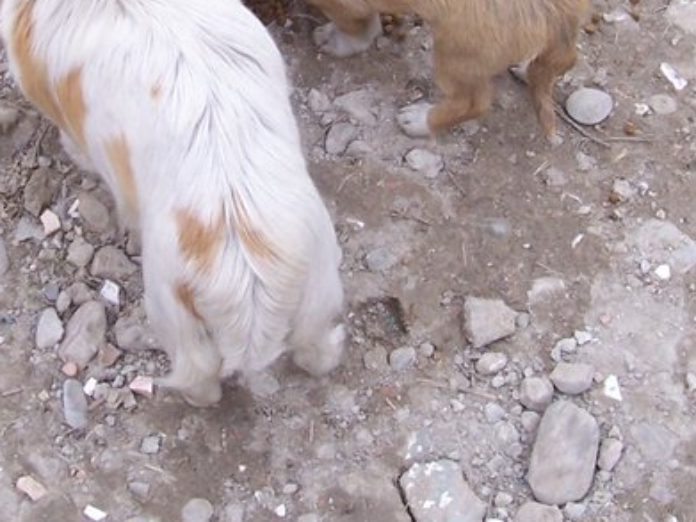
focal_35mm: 89
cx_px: 223
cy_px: 2
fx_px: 1789
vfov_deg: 16.3
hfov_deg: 21.9
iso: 80
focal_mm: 5.6
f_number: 2.7
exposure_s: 1/250
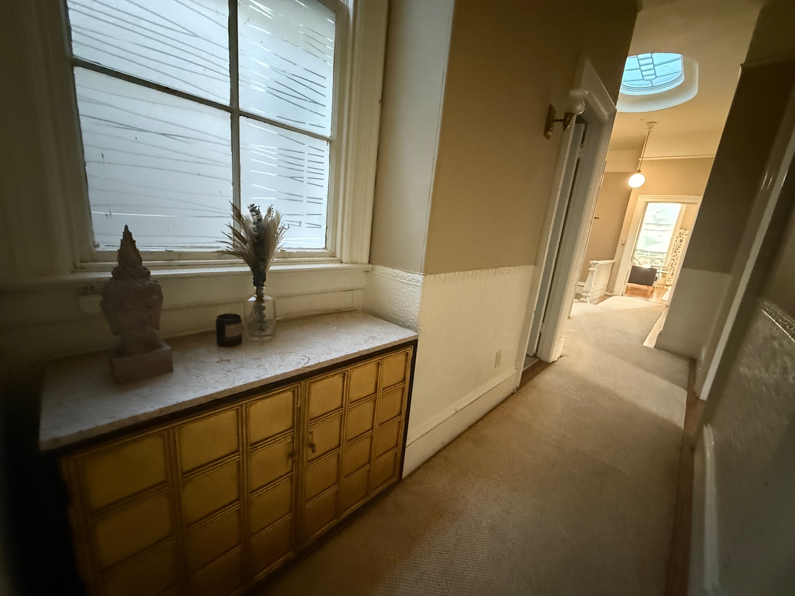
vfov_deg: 85.7
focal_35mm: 14
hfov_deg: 102.1
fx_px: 322
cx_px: 398
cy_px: 298
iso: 1600
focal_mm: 2.22
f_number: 2.2
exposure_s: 1/40
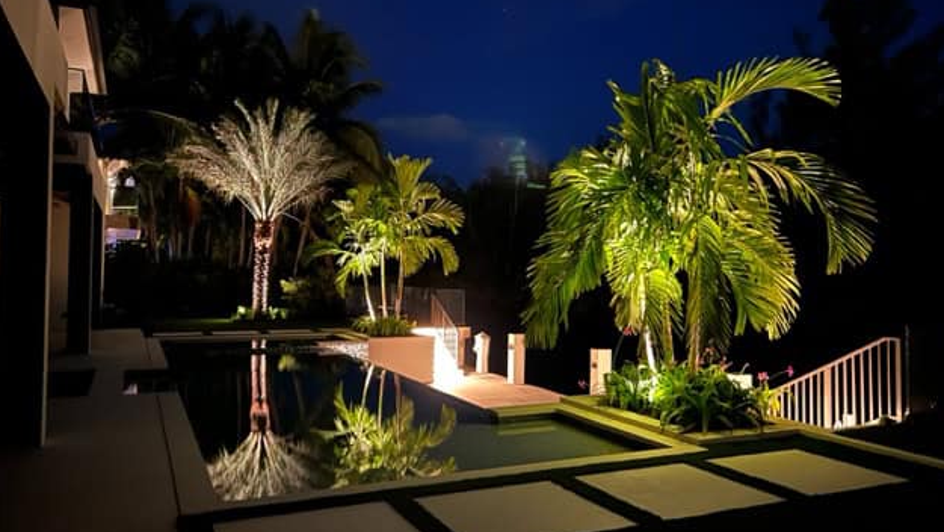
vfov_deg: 40.2
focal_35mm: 29
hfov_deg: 66.0
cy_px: 251
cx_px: 479
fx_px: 726
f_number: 1.5
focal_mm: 5.7
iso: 1600
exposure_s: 1/5
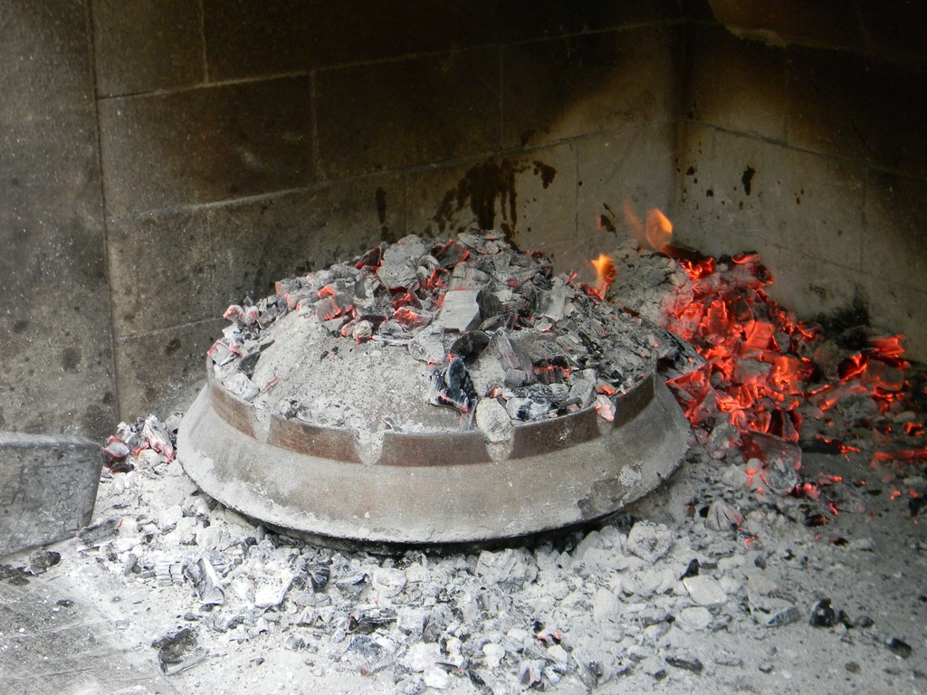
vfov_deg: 26.1
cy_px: 348
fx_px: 1500
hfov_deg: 34.3
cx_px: 464
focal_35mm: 56
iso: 238
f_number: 4.1
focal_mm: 10.1
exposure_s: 1/30
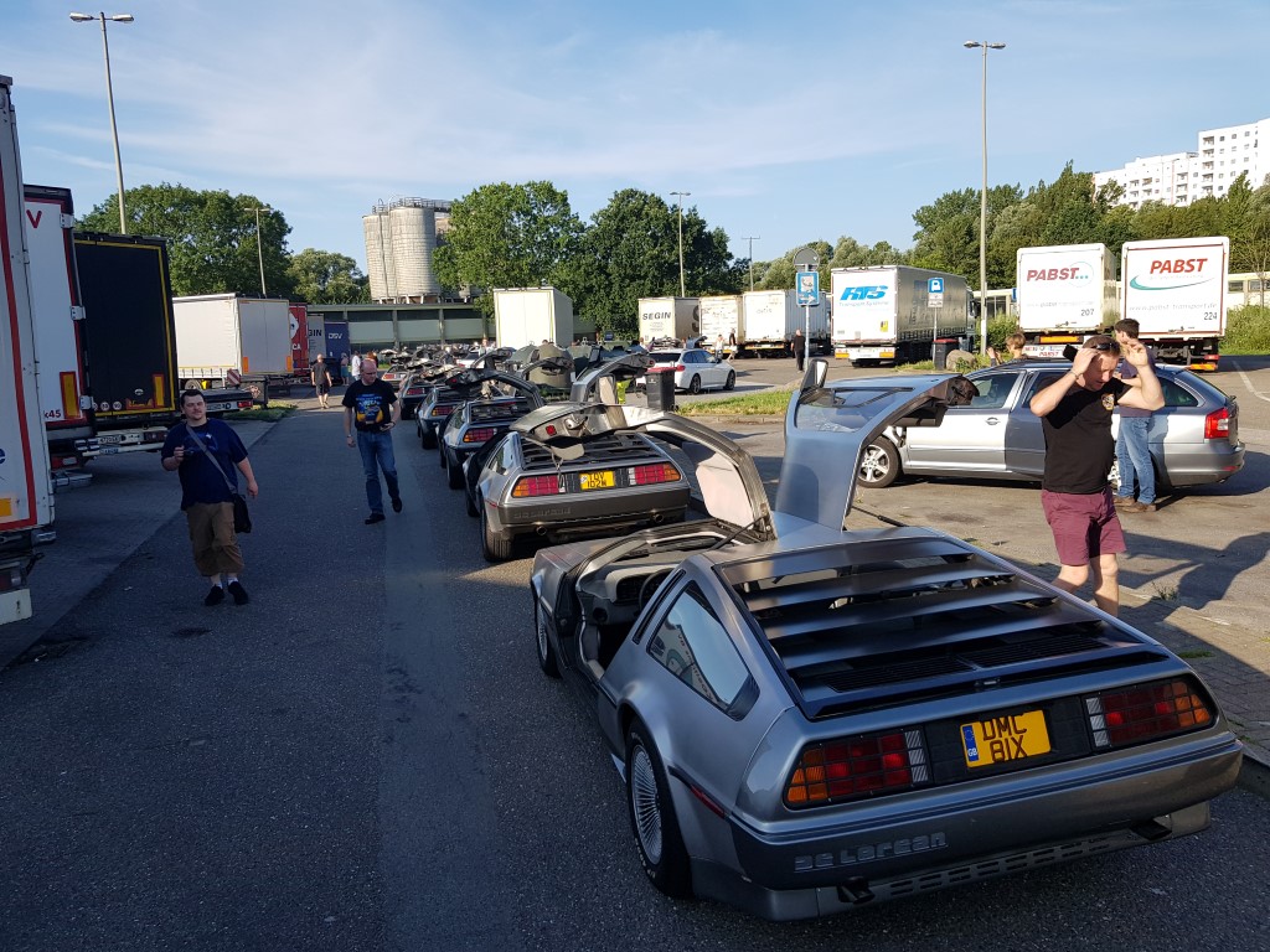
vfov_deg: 53.1
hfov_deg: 67.3
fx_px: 954
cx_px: 635
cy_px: 476
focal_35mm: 26
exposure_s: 1/1284
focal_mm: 4.2
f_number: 1.7
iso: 40
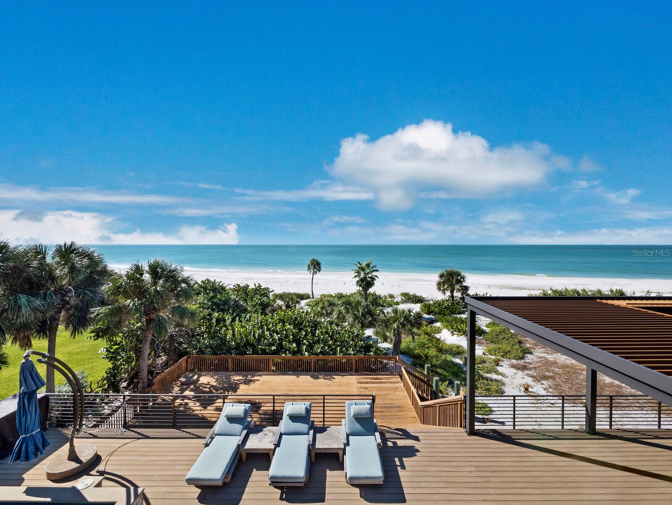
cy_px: 252
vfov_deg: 85.7
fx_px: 272
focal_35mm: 14
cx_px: 336
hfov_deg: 102.0
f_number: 11
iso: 250
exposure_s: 1/250
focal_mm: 7
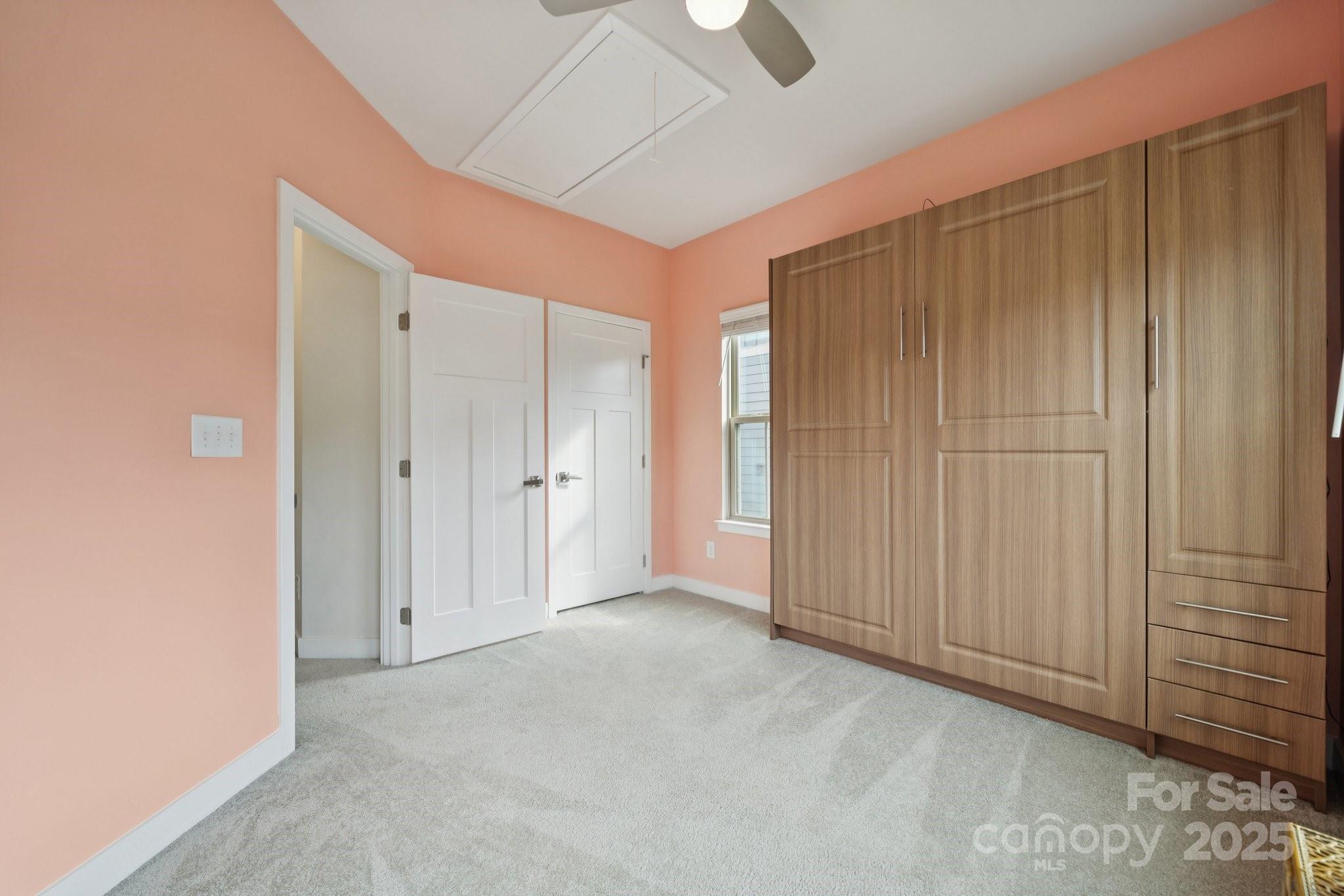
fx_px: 523
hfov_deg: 104.3
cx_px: 672
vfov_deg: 81.2
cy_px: 448
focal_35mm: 14
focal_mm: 14
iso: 160
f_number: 7.1
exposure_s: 1/50
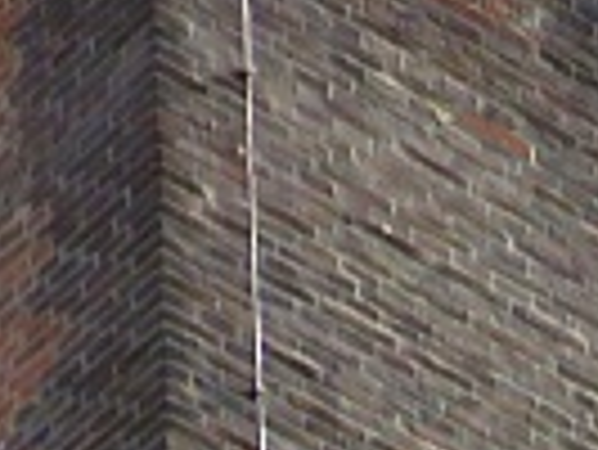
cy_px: 1174
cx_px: 1637
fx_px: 31245
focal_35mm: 1807
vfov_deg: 0.8
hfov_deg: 1.1
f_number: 4.9
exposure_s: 1/400
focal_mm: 49.2
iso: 160
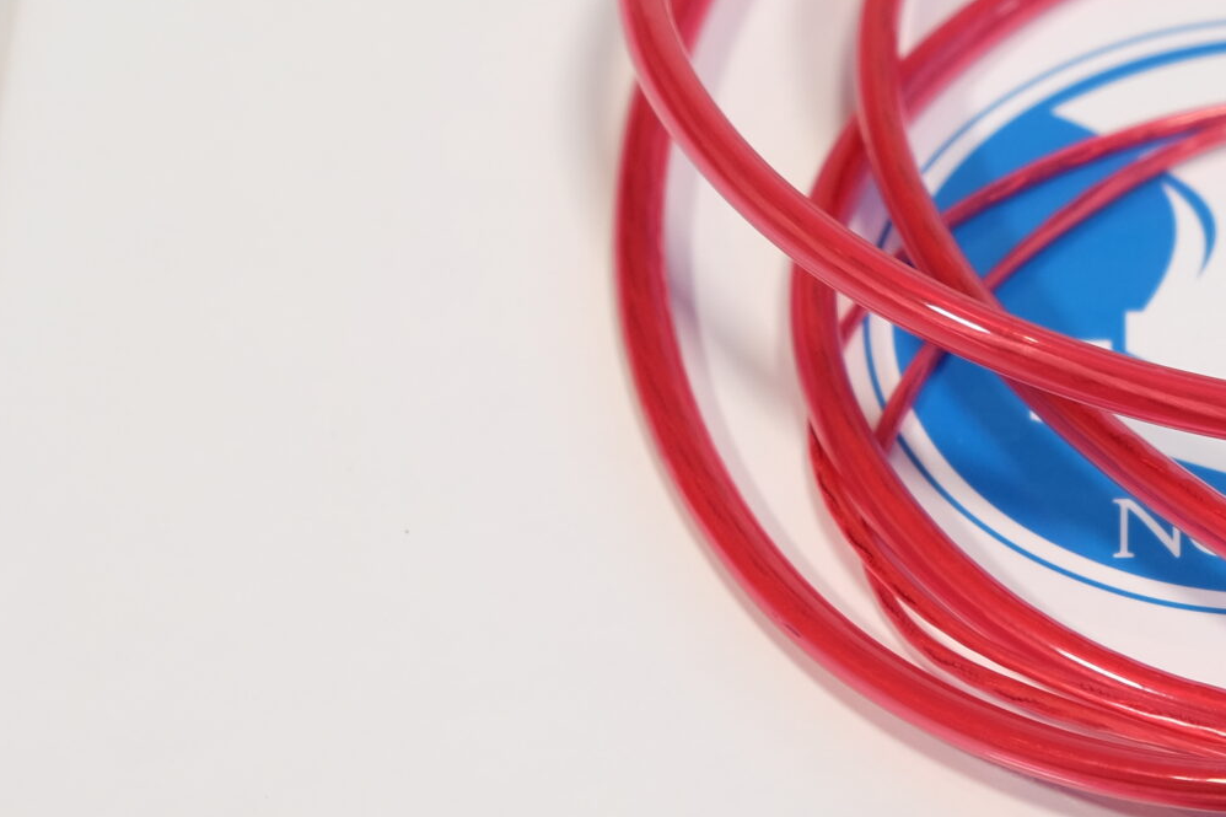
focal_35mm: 177
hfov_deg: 11.5
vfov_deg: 7.8
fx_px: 6026
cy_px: 520
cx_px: 1265
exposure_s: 1/110
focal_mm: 46.3
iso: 250
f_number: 4
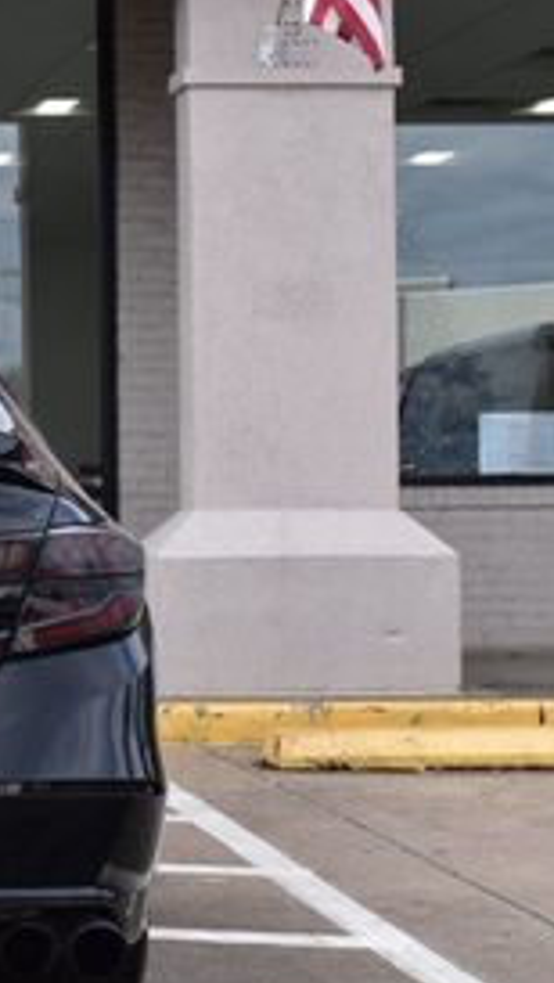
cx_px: -381
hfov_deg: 11.1
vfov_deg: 20.7
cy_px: 472
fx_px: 2684
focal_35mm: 103
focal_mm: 28
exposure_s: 1/200
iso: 400
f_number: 10
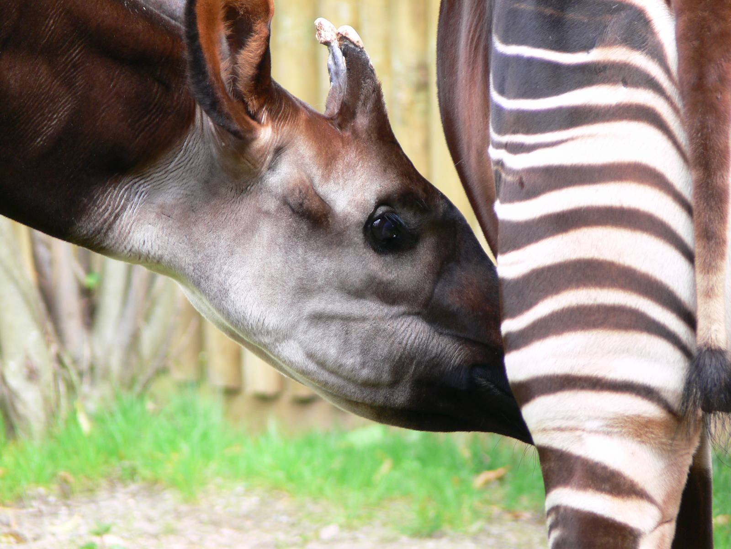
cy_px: 274
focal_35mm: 420
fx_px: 8869
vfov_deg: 3.5
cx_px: 366
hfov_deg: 4.7
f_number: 3.7
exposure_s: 1/40
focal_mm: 88.8
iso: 80
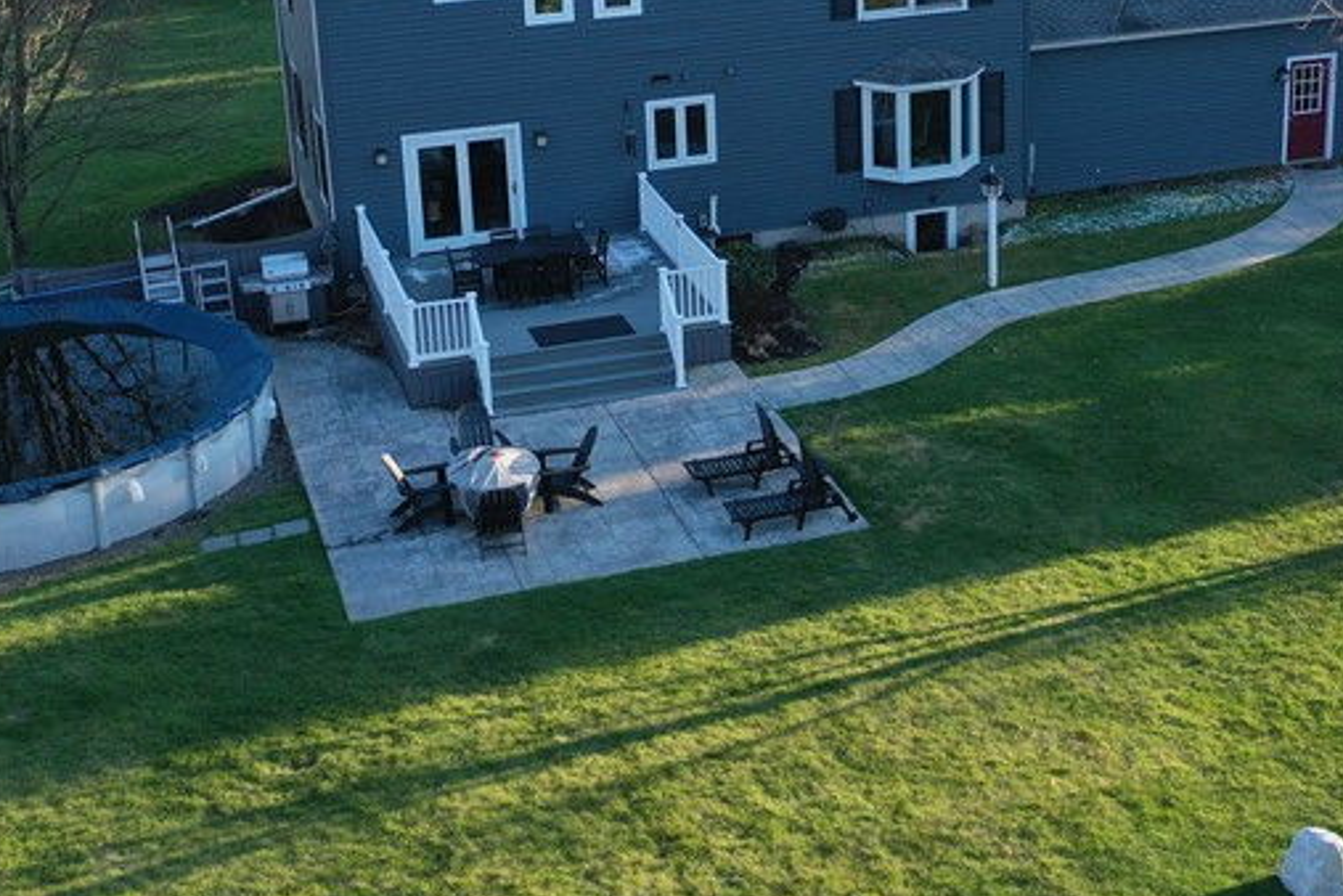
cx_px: 803
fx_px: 2238
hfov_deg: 33.3
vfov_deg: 22.4
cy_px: 212
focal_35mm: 60
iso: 100
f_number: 2.8
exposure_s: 1/400
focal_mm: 10.26
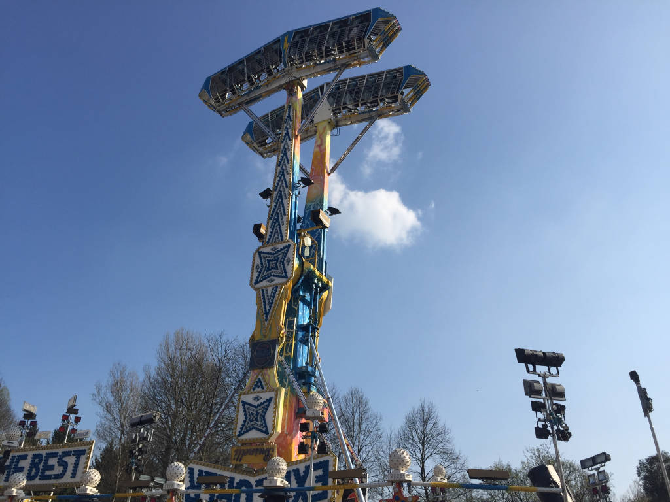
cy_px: 251
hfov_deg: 61.7
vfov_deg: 48.2
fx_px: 561
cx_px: 335
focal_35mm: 29
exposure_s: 1/2326
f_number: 2.2
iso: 32
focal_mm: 4.15
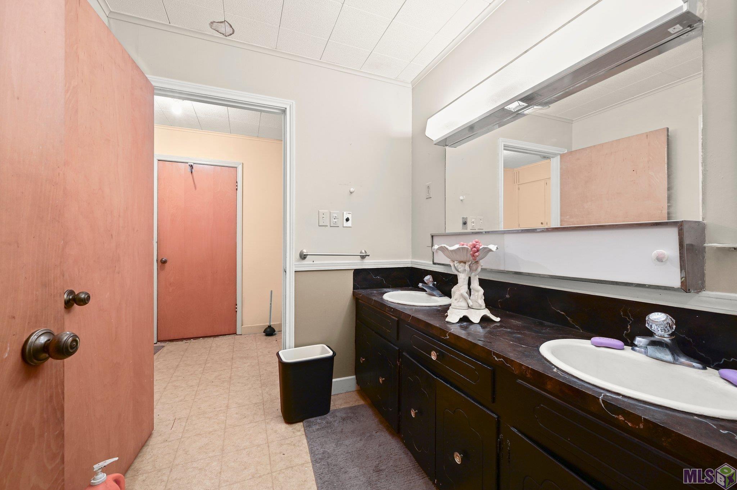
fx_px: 286
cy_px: 245
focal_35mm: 14
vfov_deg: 81.1
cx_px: 368
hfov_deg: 104.3
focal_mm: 14
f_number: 10
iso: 200
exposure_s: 1.3
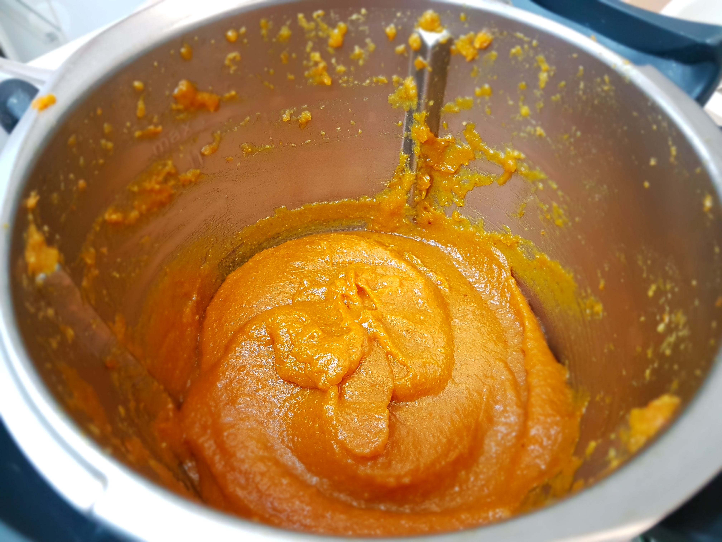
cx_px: 361
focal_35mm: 26
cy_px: 271
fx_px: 542
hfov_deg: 67.3
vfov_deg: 53.1
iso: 250
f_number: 1.7
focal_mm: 4.2
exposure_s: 1/25
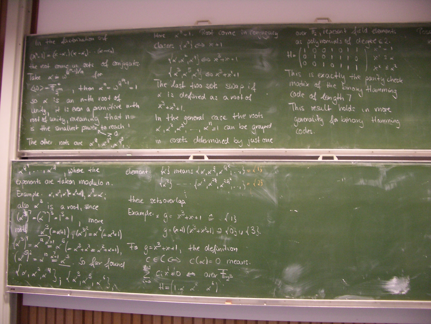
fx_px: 436
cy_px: 162
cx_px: 216
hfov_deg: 52.6
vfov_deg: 40.7
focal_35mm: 35
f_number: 2.6
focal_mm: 5.8
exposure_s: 1/10
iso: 200
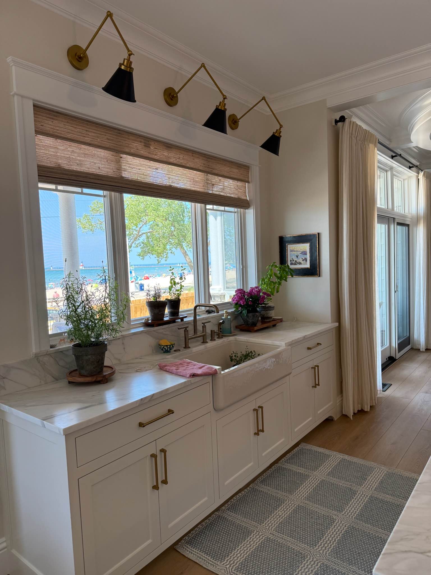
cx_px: 216
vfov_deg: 71.6
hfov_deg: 56.8
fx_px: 398
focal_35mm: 24
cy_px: 288
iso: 100
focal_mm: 6.76
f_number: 1.78
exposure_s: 1/240
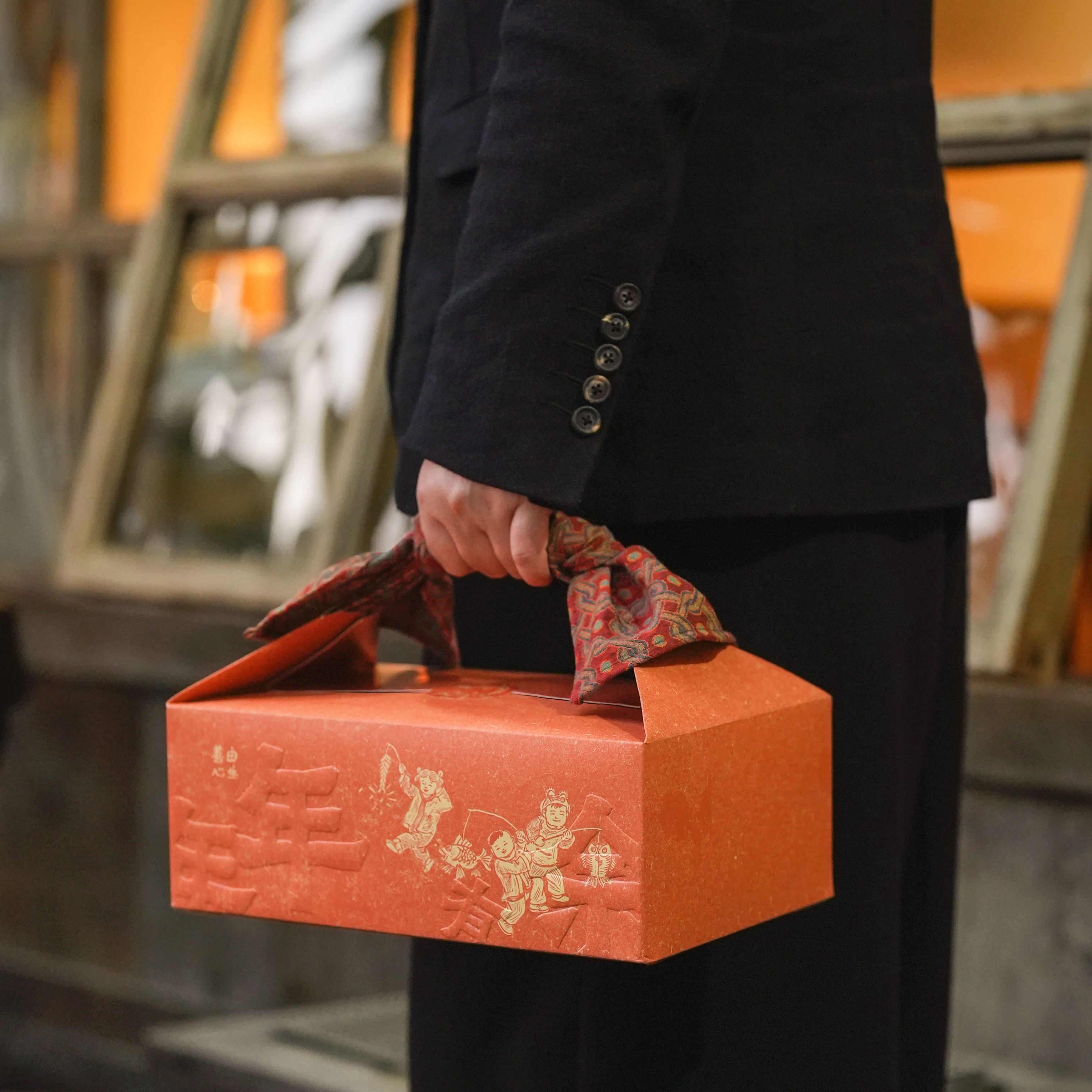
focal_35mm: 96
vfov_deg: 18.1
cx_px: 544
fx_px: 3426
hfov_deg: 18.1
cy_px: 643
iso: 2000
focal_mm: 50
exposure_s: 1/80
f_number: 2
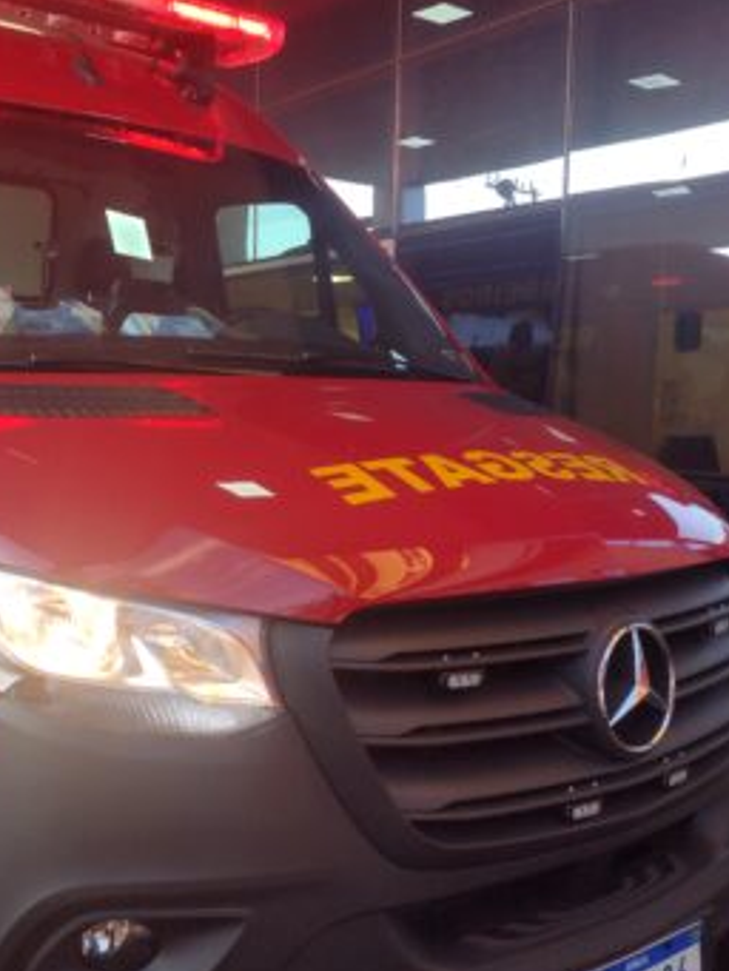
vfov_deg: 50.1
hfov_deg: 37.1
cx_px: 132
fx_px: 1038
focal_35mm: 37
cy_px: 487
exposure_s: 1/193
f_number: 1.7
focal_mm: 4.71
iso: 100
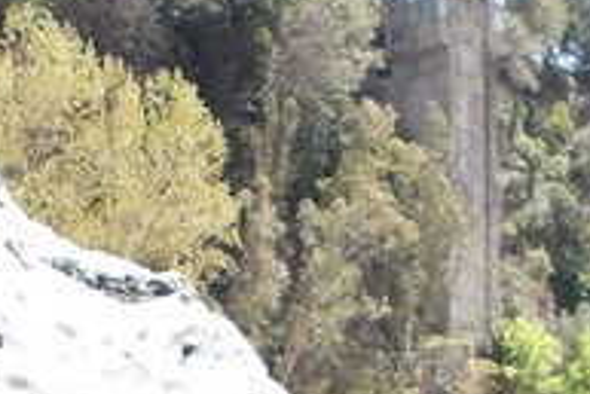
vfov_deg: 10.6
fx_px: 2099
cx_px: 358
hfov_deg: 16.0
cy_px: 470
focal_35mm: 128
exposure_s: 1/200
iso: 80
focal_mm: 5.3
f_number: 3.4
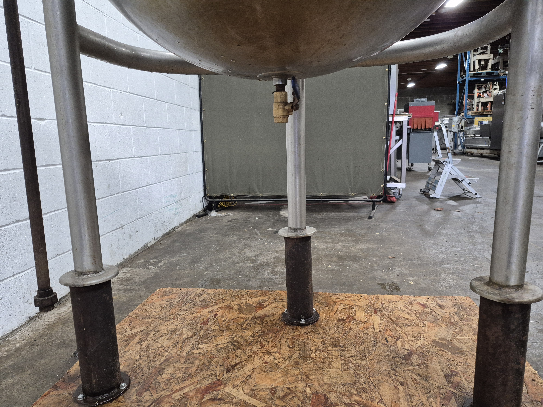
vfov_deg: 58.9
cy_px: 204
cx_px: 272
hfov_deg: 73.9
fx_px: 361
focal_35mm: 23
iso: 640
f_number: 1.8
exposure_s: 1/120
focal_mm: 5.4
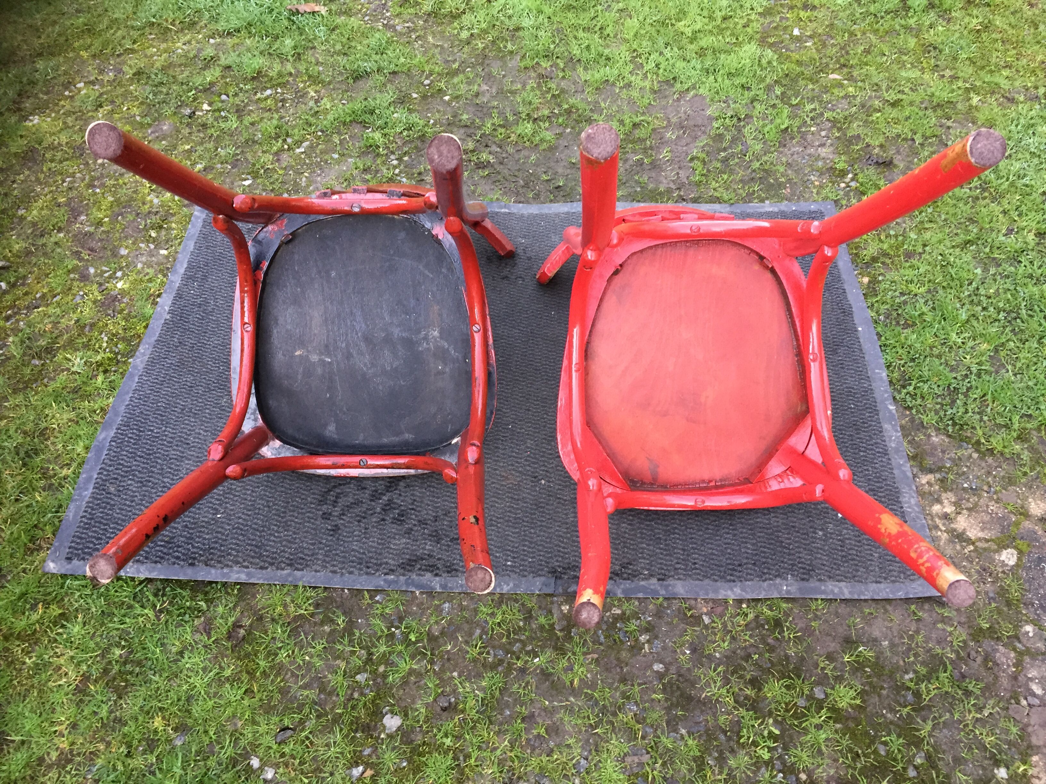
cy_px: 392
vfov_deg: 48.2
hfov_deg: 61.7
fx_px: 876
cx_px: 523
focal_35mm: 29
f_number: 2.2
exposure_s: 1/33
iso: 200
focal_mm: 4.15
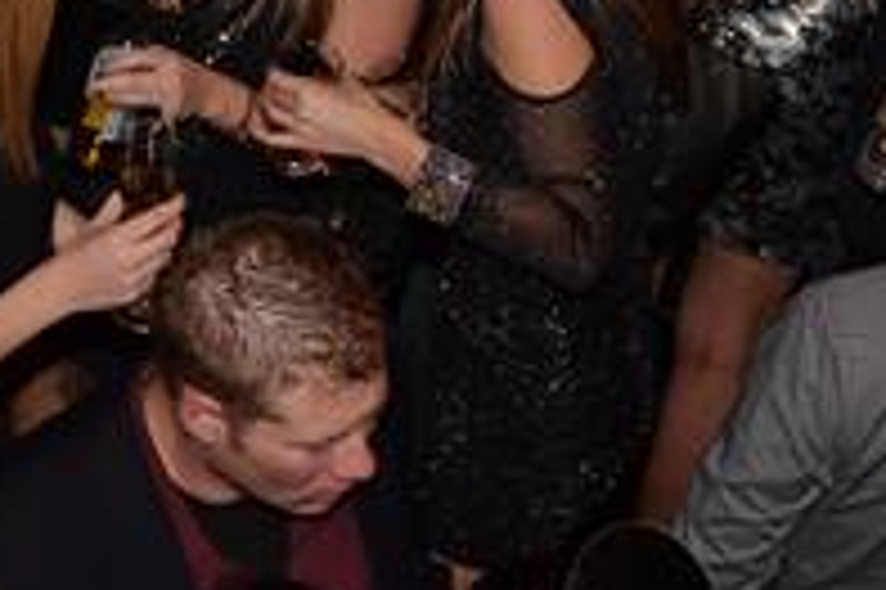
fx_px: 5139
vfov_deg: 6.5
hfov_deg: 9.8
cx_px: 342
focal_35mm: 209
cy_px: -77
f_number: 2.8
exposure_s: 1/40
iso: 1250
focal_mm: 50
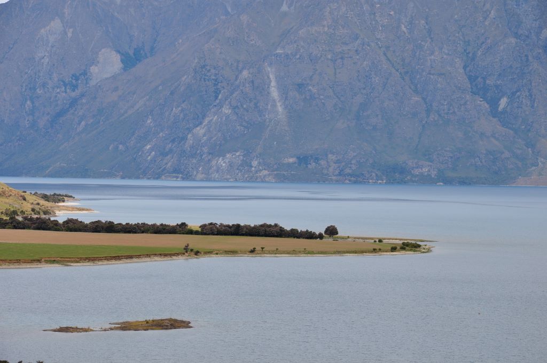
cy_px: 182
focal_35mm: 158
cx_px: 274
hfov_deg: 13.1
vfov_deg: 8.7
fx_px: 2390
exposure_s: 1/320
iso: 200
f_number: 10
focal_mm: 105
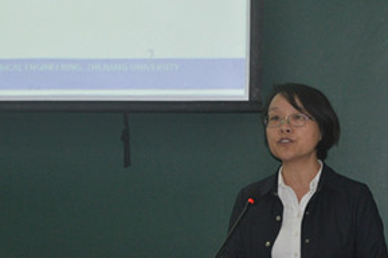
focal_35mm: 171
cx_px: 299
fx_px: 1841
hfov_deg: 12.0
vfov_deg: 8.0
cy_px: 160
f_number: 5.6
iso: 800
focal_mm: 55
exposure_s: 1/60
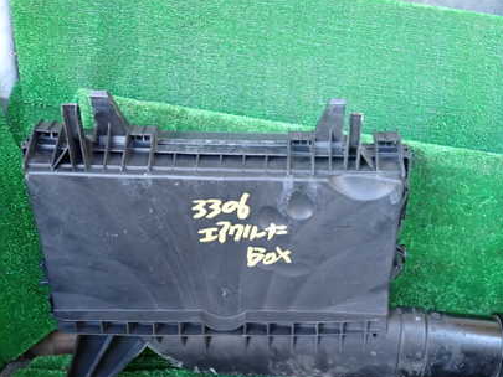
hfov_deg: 49.3
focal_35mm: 37
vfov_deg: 38.6
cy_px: 216
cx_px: 332
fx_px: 538
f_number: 2
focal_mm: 4.5
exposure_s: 1/30
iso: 250
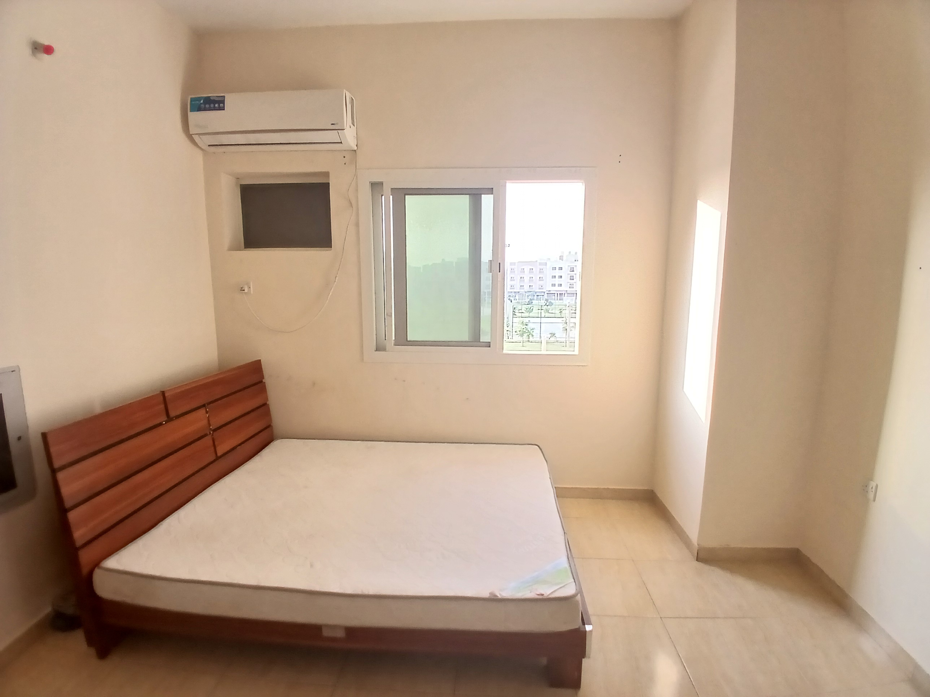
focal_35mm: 17
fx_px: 457
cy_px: 348
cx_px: 465
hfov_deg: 91.0
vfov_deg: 74.7
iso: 64
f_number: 2.2
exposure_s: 1/50
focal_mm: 1.4
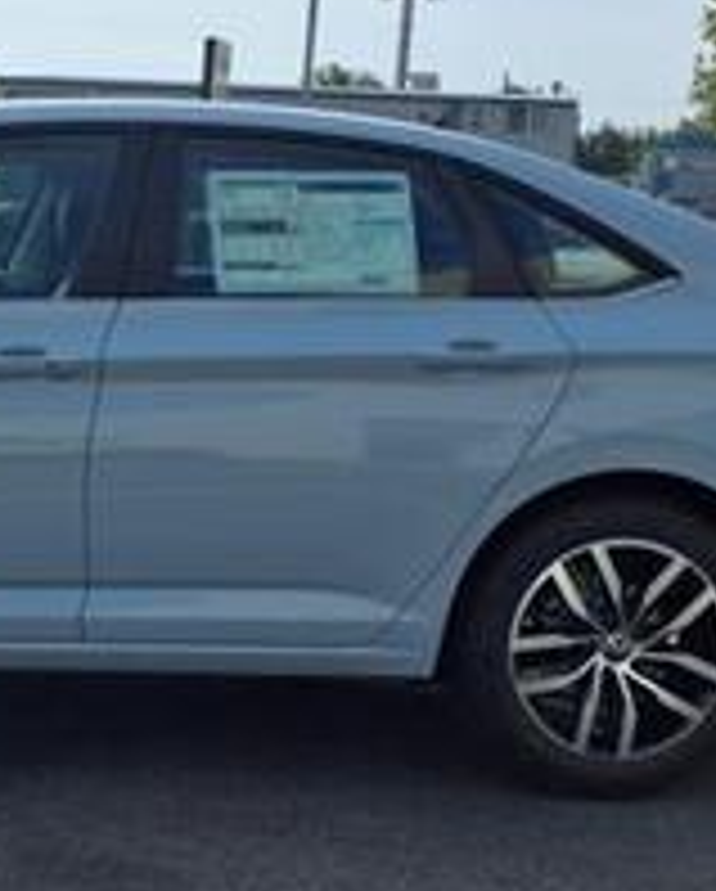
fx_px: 1771
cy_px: 392
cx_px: -9
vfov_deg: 28.2
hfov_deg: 22.0
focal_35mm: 67
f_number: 1.9
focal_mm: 3.58
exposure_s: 1/3333
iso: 40
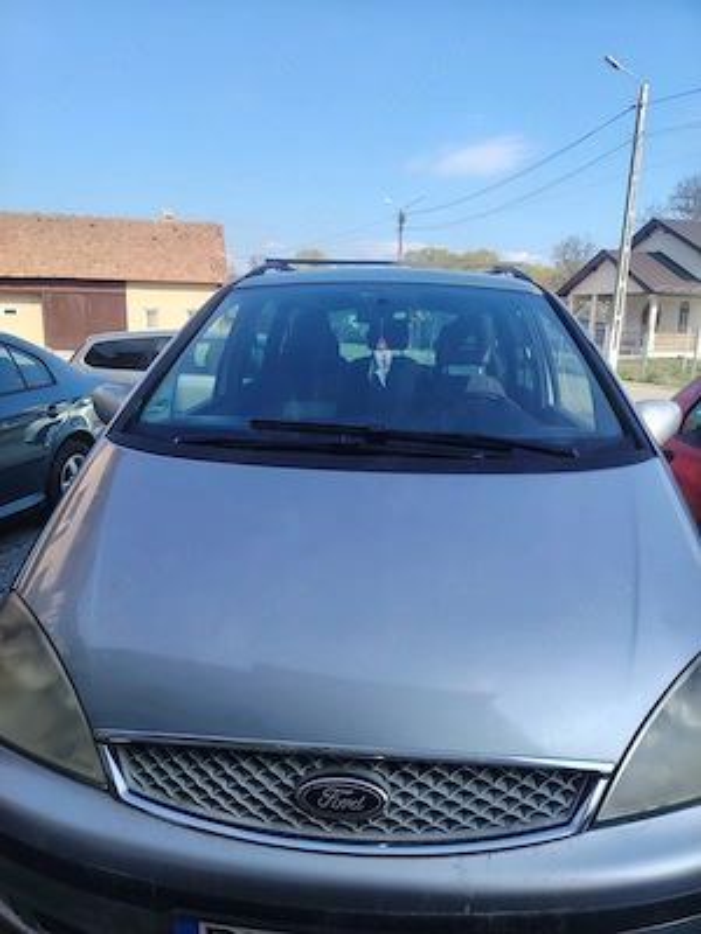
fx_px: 648
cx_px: 350
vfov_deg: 71.6
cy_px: 467
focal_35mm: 24
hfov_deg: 56.8
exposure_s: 1/499
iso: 100
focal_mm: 5.25
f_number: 1.75
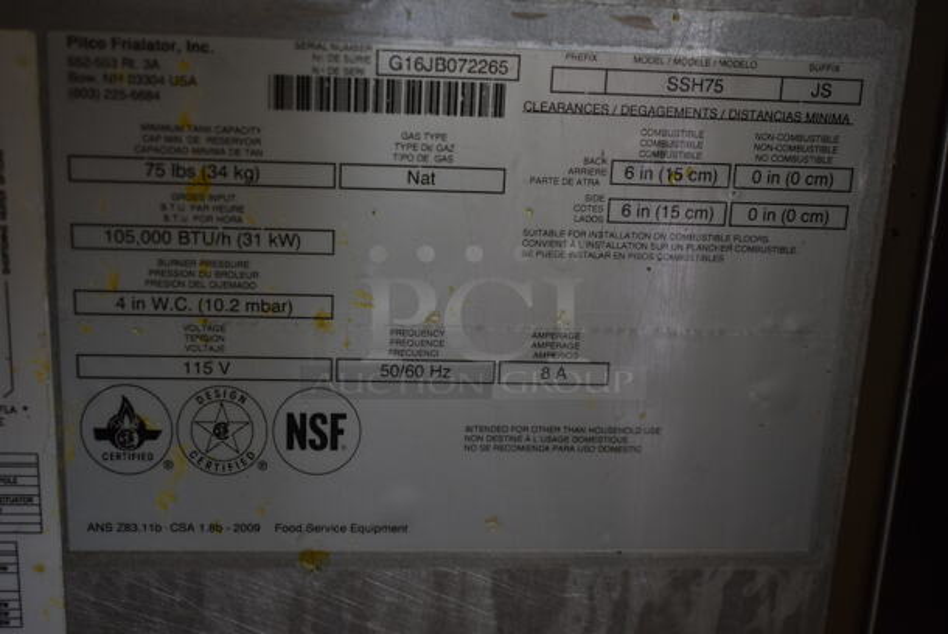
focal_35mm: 51
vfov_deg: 26.5
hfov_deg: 38.8
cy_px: 317
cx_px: 474
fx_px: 1344
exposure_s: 1/50
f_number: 4.5
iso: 320
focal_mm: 34
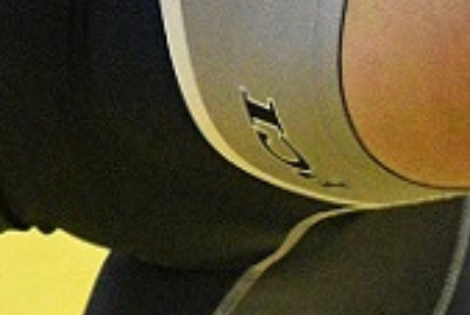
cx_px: -72
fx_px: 9486
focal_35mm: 726
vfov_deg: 1.9
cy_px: 301
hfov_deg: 2.8
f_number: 2.8
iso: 5000
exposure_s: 1/1000
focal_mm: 70
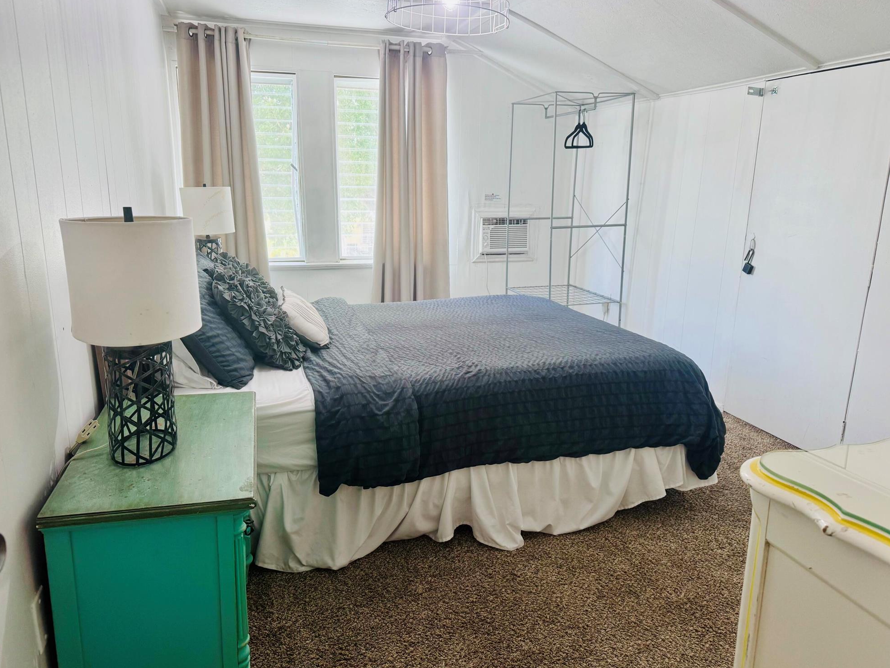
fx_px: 643
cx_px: 451
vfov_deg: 54.9
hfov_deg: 69.4
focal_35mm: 25
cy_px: 329
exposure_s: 1/60
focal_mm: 6.86
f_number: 1.78
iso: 125
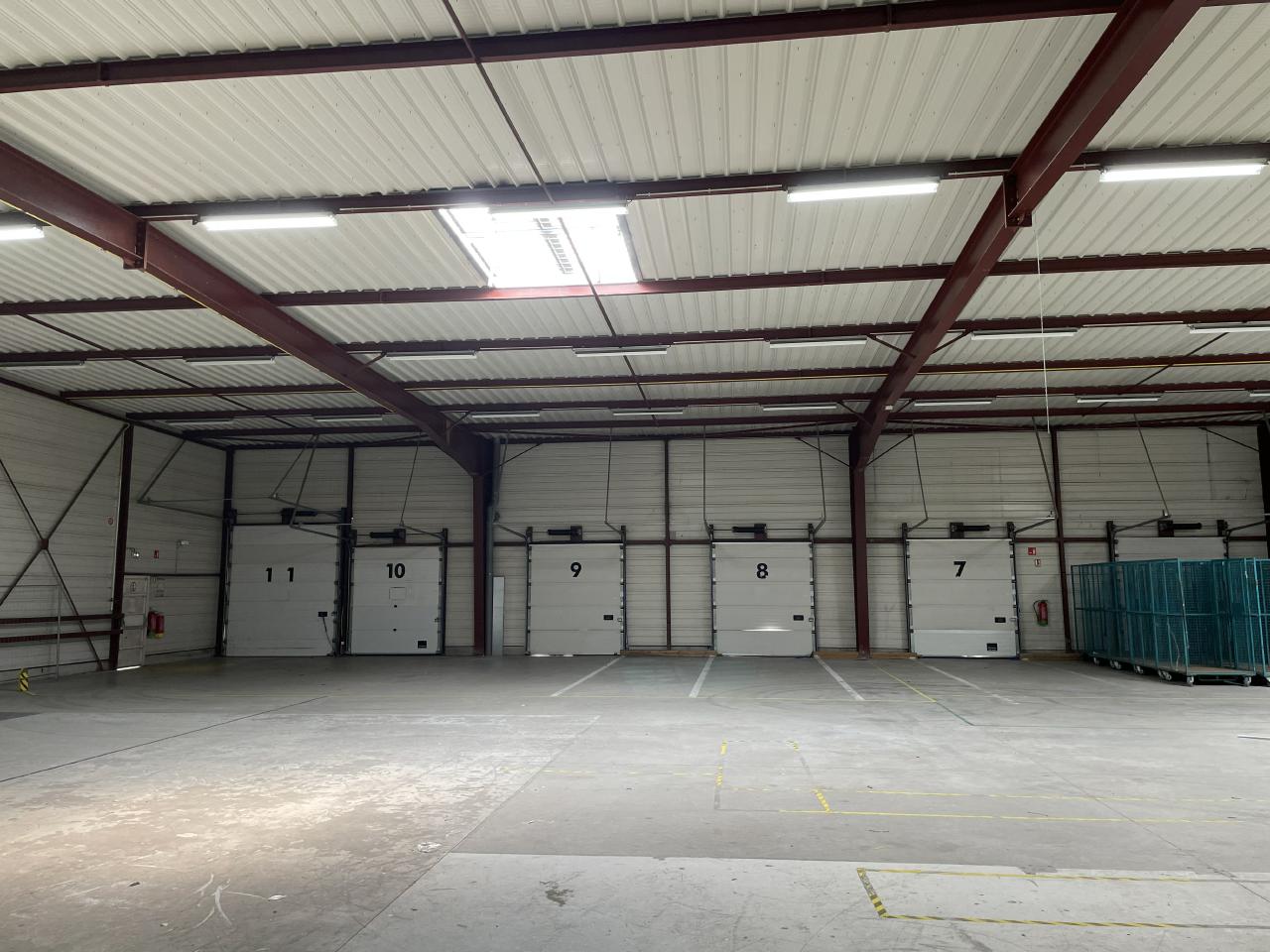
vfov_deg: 53.1
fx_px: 954
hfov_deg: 67.3
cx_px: 635
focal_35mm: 26
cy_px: 476
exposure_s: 1/100
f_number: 1.6
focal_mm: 4.2
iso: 100
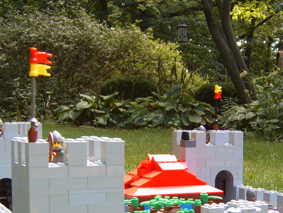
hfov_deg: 27.4
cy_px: 179
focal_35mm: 71
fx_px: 580
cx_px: 151
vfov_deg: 20.4
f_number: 2.9
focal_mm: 6.2
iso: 63
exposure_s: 1/90
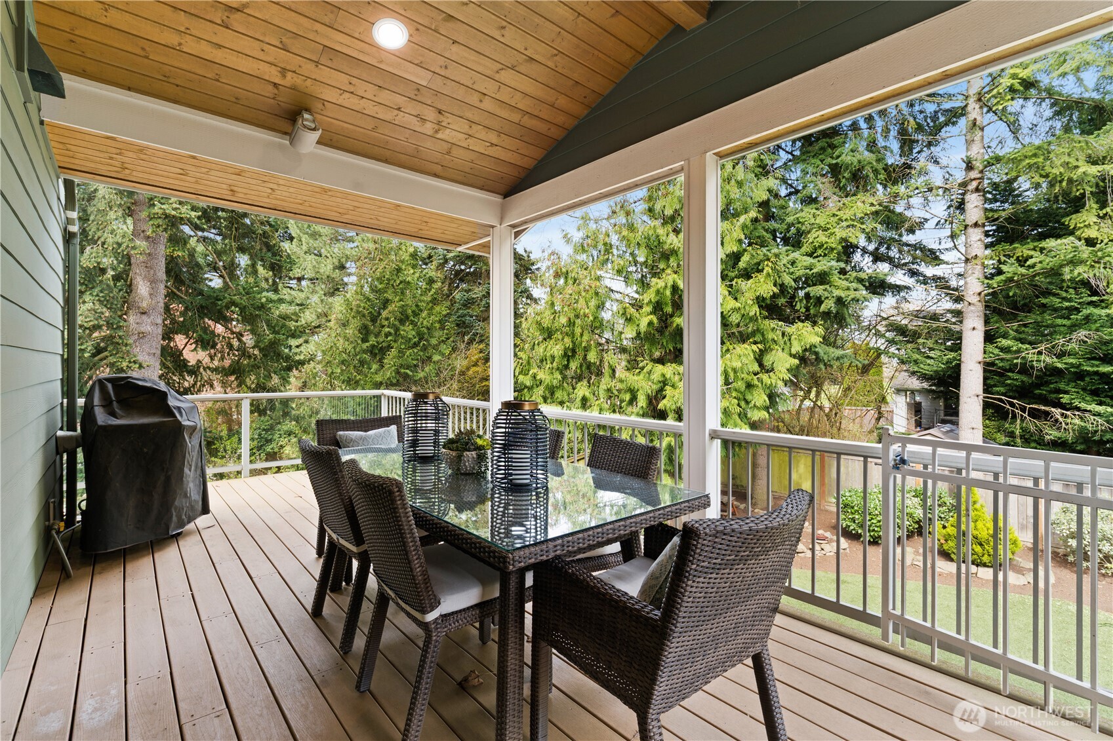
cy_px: 370
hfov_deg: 96.7
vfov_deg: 73.7
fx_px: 495
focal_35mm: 16
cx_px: 556
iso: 160
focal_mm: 16
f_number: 9
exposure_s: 1/8
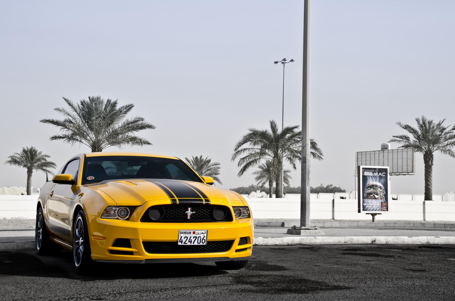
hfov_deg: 33.5
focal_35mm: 60
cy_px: 150
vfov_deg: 22.5
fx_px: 757
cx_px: 228
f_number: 7.1
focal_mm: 40
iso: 100
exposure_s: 1/320
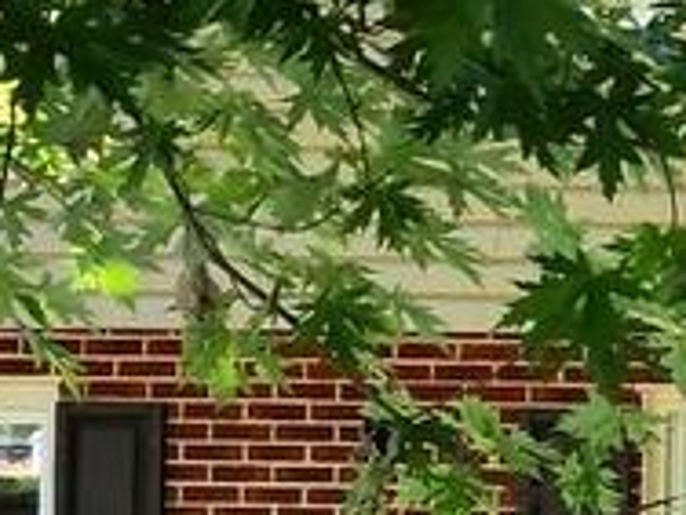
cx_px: 1507
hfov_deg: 10.1
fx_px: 3488
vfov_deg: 8.4
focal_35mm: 176
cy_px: 416
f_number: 1.8
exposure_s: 1/182
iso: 20
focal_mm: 6.4
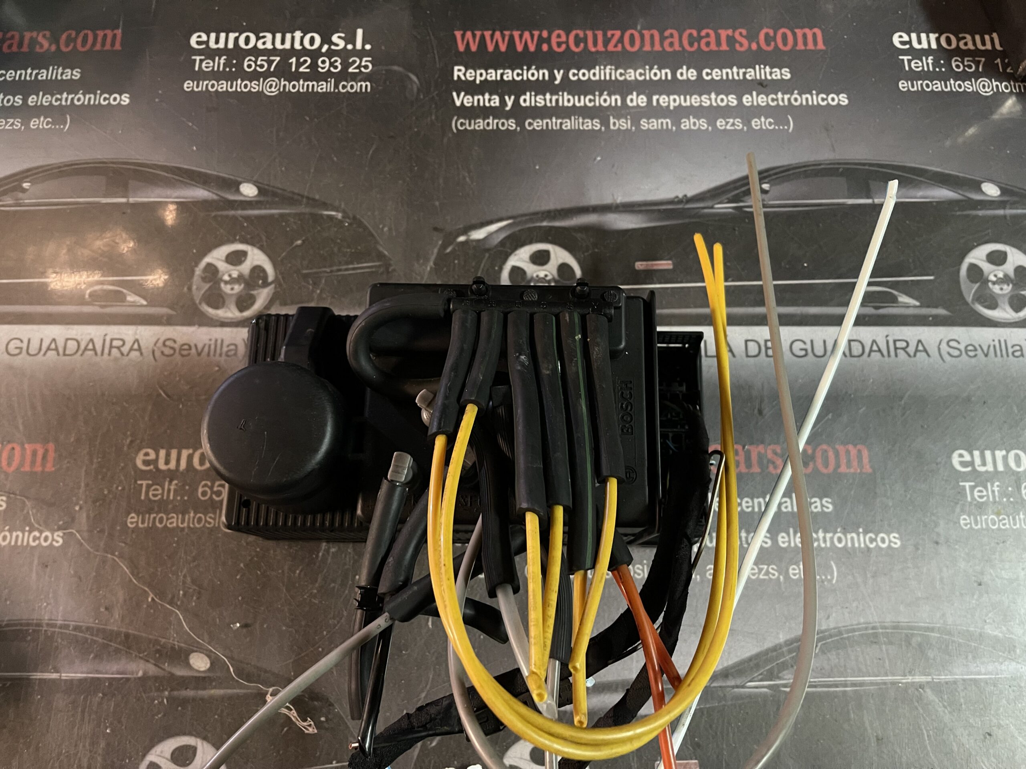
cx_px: 513
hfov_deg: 67.3
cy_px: 384
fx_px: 771
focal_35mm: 26
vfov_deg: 53.1
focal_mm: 5.1
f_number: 1.6
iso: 800
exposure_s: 1/25
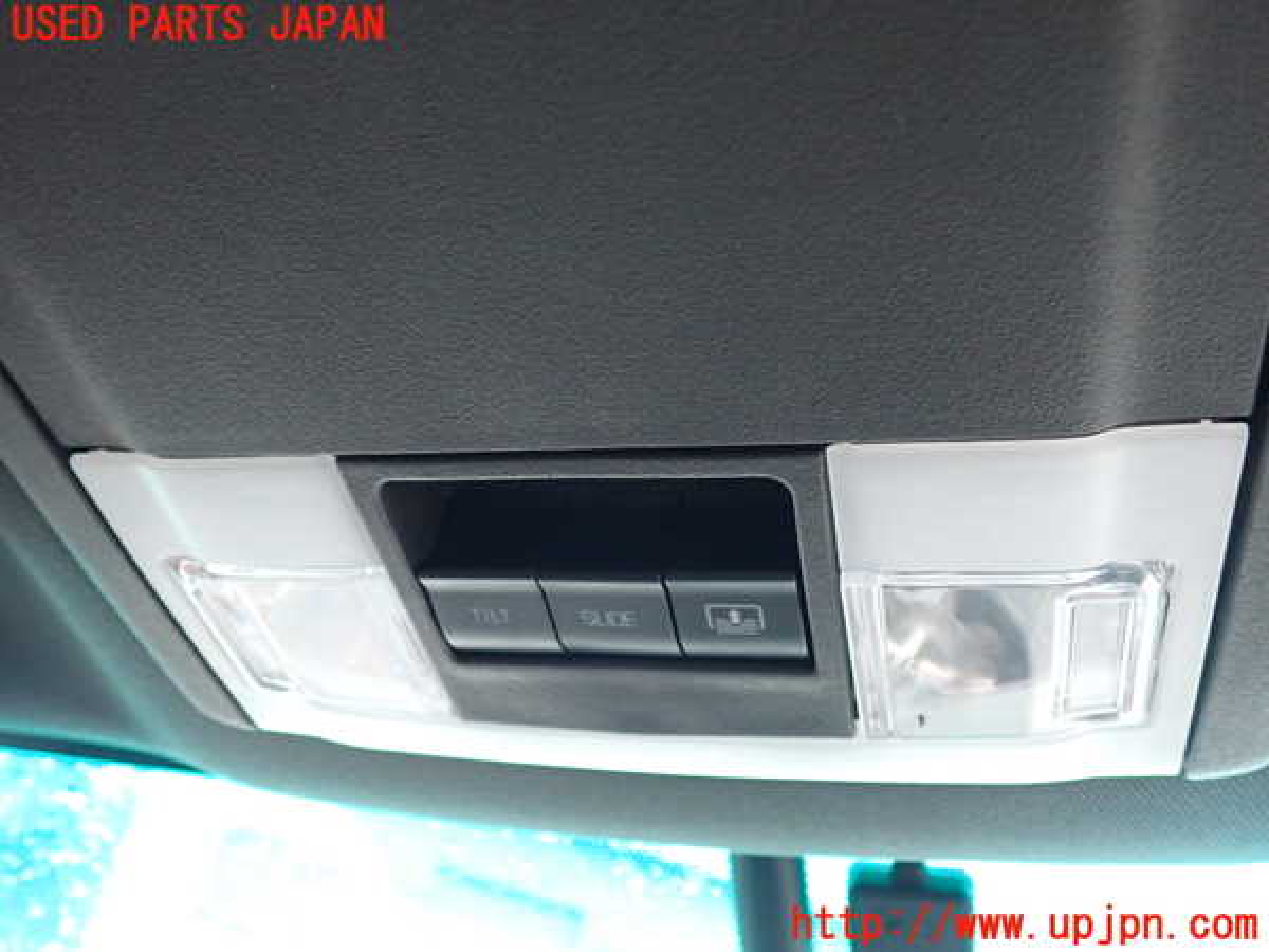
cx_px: 634
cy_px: 476
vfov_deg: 46.8
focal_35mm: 30
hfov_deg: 60.0
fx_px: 1100
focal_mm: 5.4
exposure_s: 1/30
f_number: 2.3
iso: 640
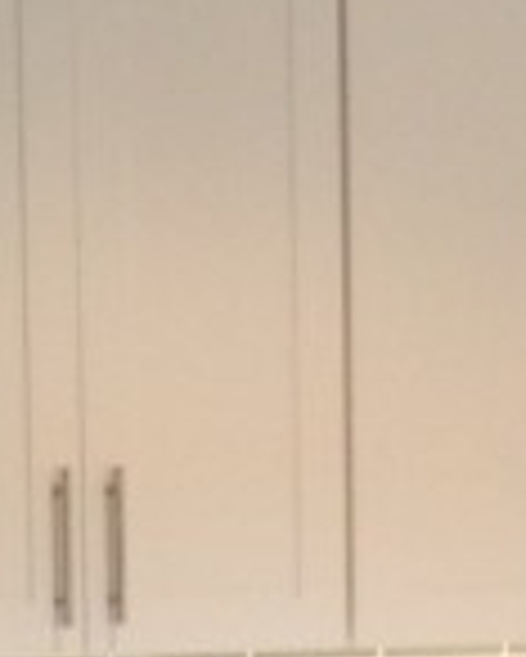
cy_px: 886
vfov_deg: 8.4
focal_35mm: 226
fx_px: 4393
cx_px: 1362
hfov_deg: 6.5
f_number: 2.4
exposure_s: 1/20
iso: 64
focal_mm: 4.13
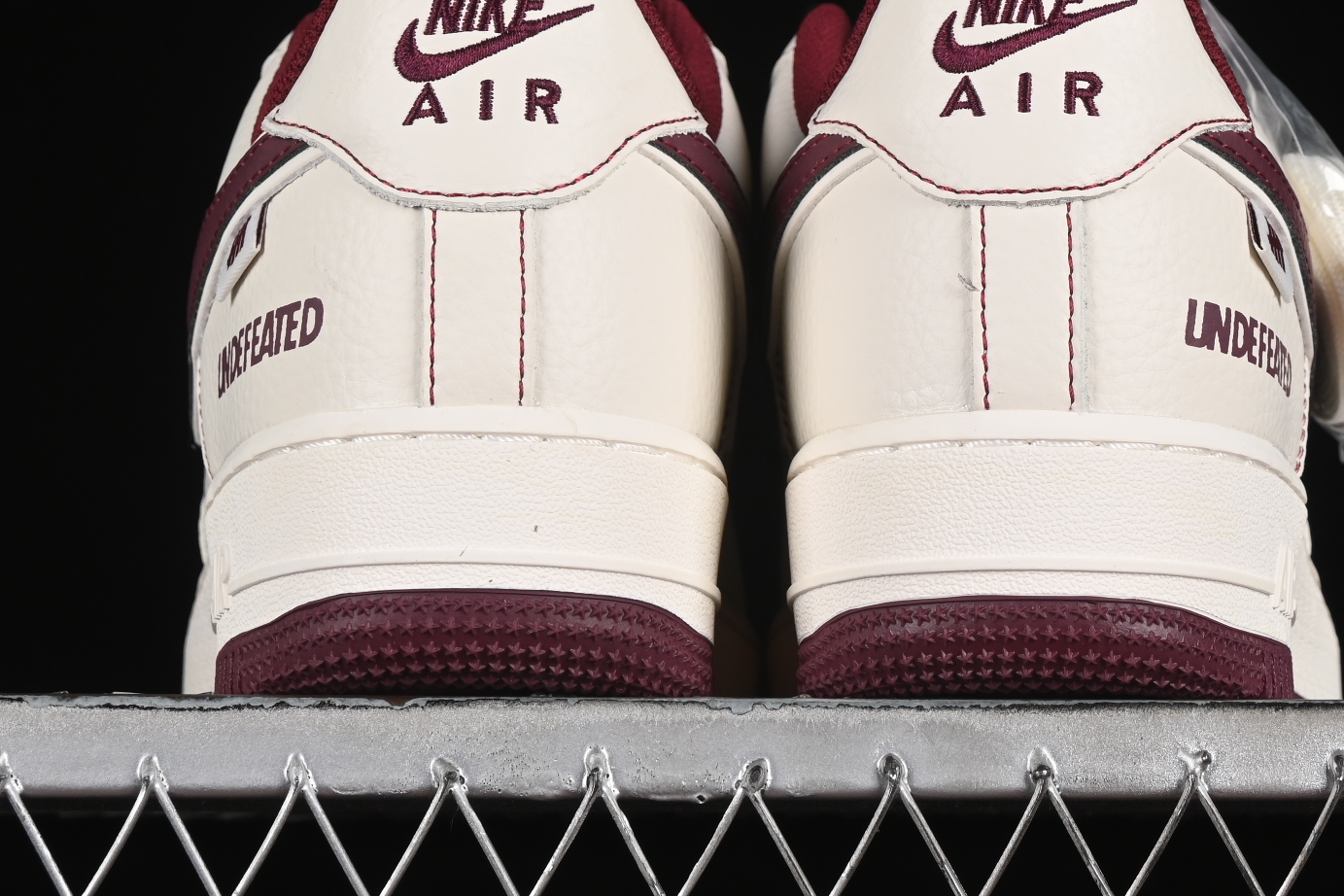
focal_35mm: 151
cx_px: 764
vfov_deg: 9.1
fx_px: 5637
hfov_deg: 13.6
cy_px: 134
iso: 160
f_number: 8
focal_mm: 50
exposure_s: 1/100
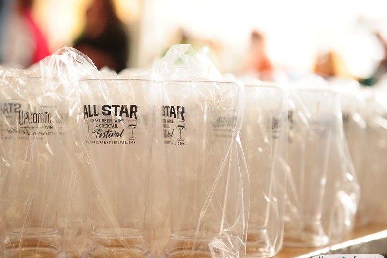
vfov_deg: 17.5
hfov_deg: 25.9
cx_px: 146
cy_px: 119
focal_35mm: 78
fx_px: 839
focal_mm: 62
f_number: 3.5
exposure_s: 1/200
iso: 2500
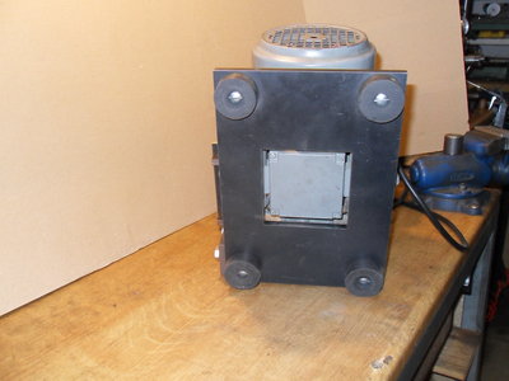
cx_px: 254
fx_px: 515
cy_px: 190
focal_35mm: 35
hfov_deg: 52.6
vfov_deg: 40.7
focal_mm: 6.3
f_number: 3.5
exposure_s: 1/45
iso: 400
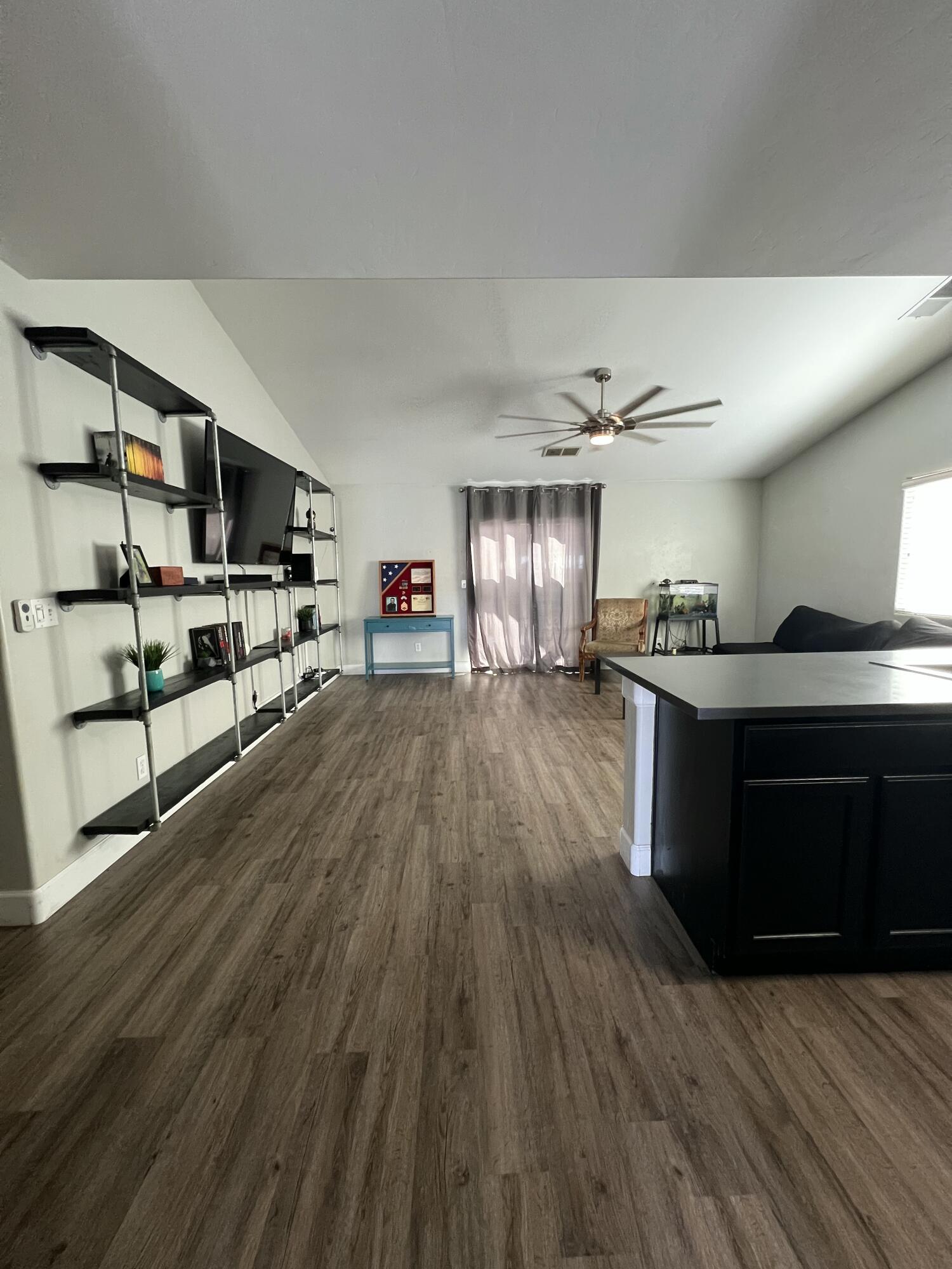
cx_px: 476
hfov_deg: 89.9
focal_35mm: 13
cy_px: 634
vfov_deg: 106.2
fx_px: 477
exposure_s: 1/60
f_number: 1.8
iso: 400
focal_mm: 1.57
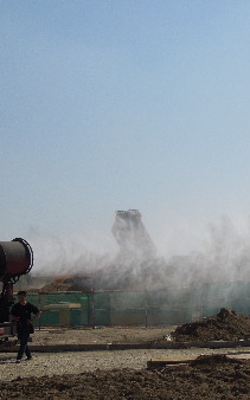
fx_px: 807
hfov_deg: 17.1
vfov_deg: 27.8
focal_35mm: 74
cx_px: 259
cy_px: 234
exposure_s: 1/500
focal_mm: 7.8
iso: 100
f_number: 7.8
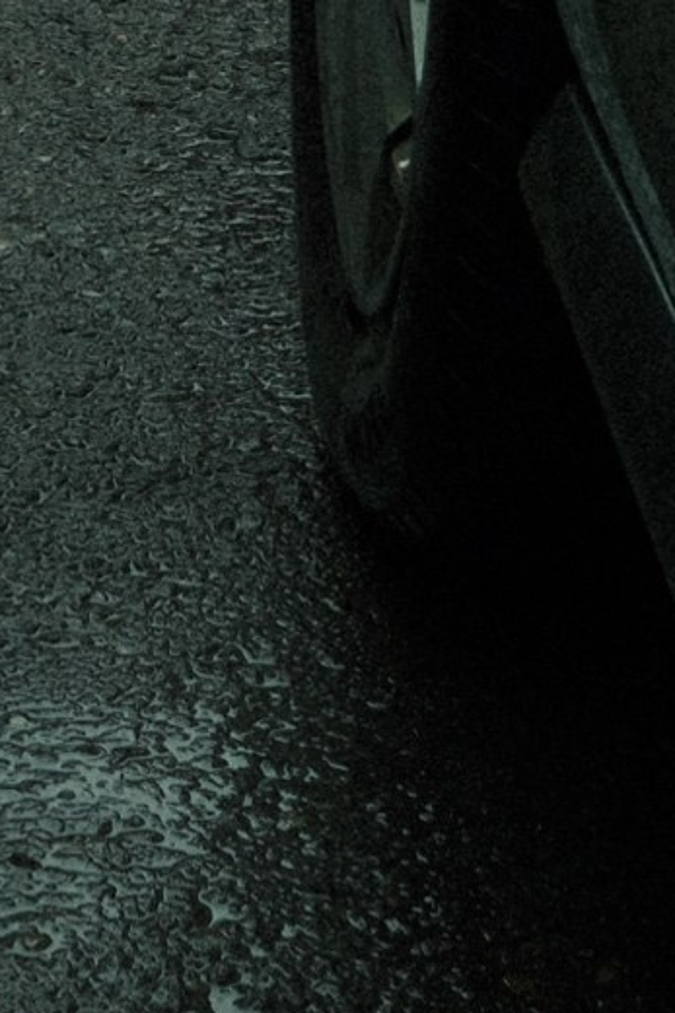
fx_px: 7261
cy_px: -1804
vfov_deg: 7.3
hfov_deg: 5.3
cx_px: -152
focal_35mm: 258
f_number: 5.6
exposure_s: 1/42
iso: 125
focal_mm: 23
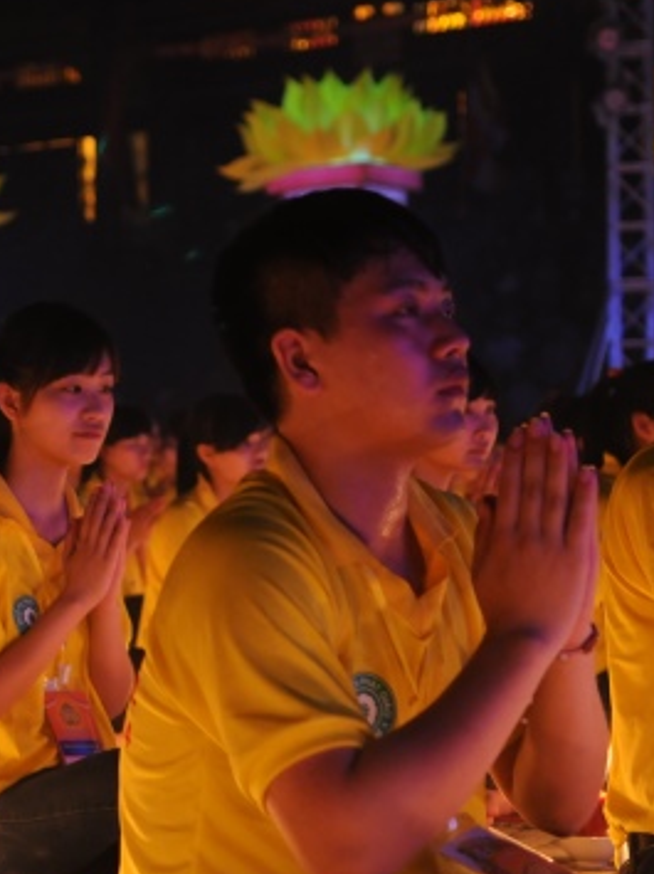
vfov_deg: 19.8
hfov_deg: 14.7
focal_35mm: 99
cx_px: 7
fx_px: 2497
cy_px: 448
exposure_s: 1/13
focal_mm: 38
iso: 800
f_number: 2.8
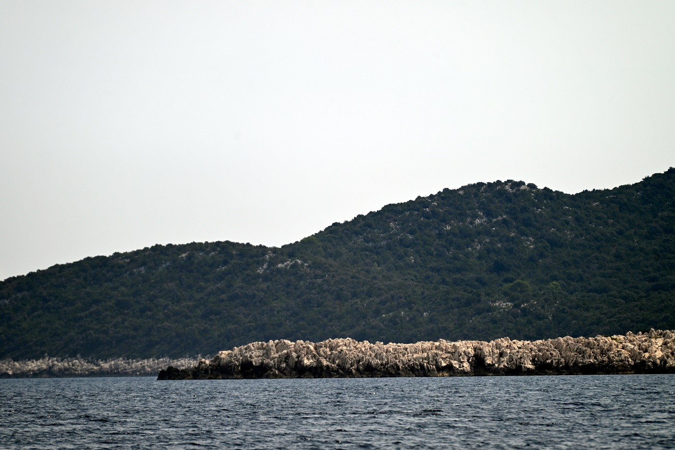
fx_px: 5625
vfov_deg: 4.6
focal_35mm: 300
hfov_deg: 6.9
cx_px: 338
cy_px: 225
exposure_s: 1/1000
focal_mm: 300
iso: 125
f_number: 5.6
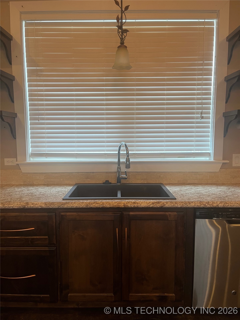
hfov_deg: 53.1
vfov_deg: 67.3
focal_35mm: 26
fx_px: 240
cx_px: 120
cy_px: 160
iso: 100
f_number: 1.6
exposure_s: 1/60
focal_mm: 5.1
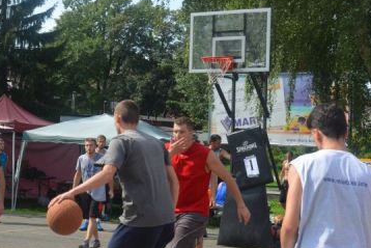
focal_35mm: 68
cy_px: 142
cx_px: 141
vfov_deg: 20.1
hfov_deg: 29.6
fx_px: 699
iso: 140
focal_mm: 27
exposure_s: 1/250
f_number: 8
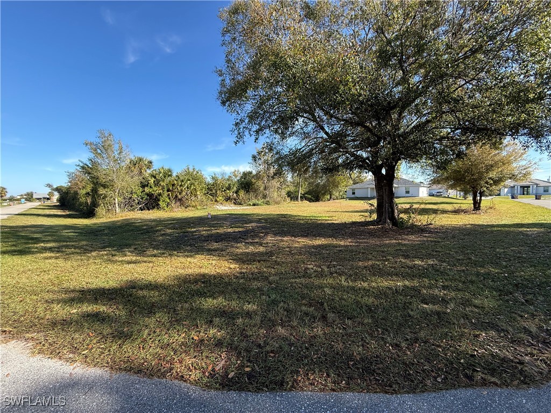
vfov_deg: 85.7
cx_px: 276
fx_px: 223
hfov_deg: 102.1
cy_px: 206
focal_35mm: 14
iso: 64
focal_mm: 2.22
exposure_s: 1/709
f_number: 2.2
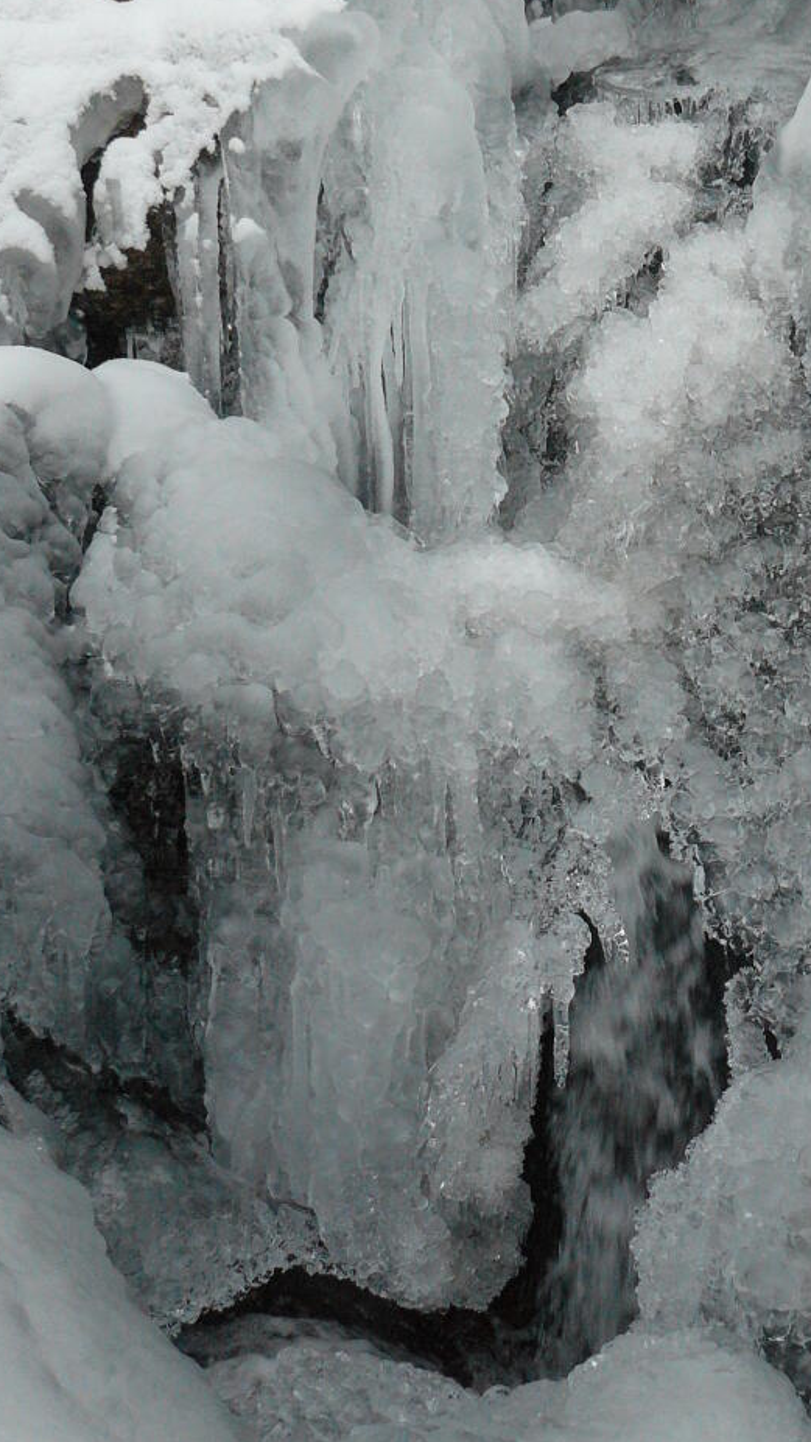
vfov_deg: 33.9
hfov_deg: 19.4
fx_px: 2332
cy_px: 427
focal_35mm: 61
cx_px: 721
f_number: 4
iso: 200
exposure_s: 1/100
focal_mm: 6
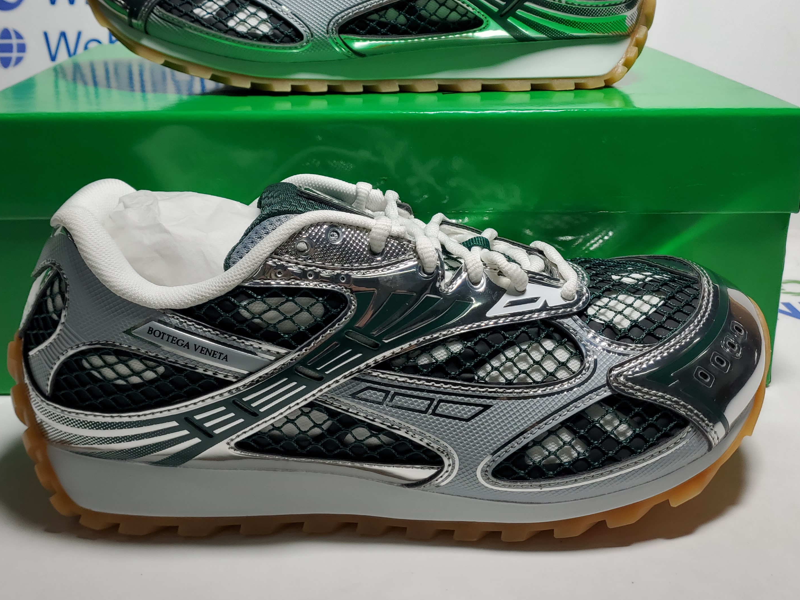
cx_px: 368
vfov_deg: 38.0
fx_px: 855
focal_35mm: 37
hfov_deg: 50.1
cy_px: 176
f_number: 1.5
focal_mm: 4.3
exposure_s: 1/572
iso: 50
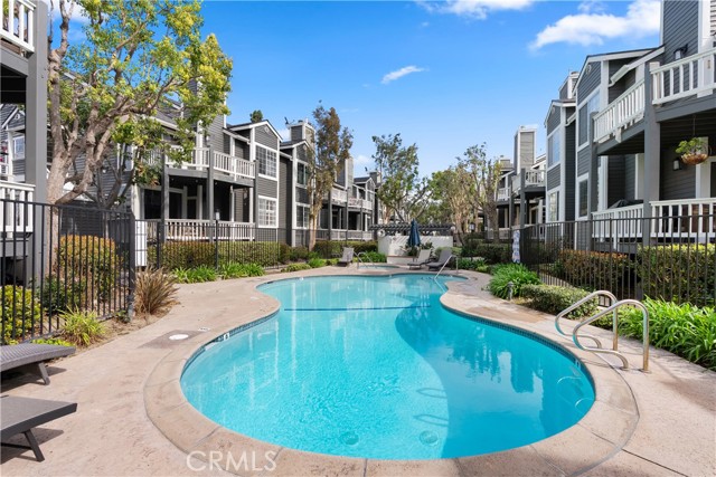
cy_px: 238
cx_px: 358
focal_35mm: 16
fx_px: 318
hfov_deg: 96.7
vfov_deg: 73.8
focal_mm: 16
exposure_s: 1/320
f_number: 9
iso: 640
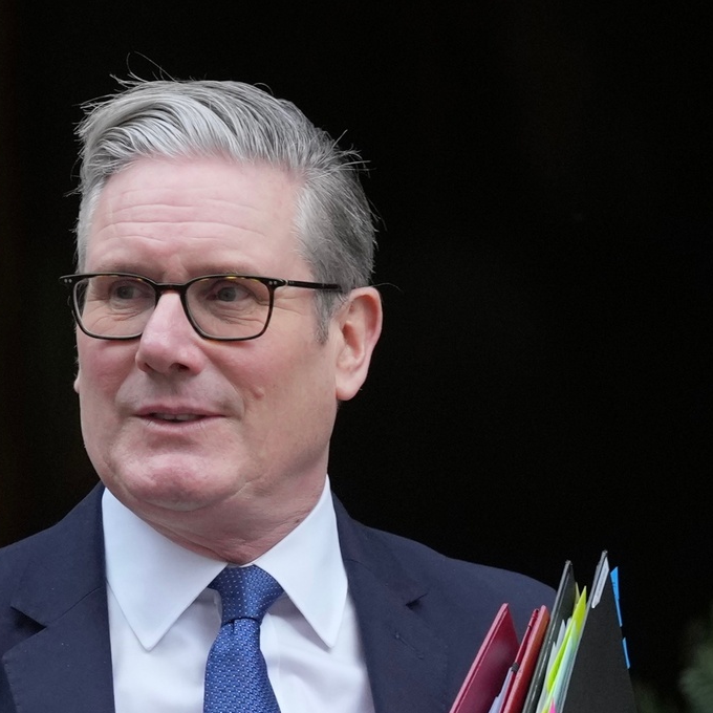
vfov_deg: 6.8
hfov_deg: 6.8
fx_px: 5966
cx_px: 204
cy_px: 357
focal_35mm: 256
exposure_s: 1/800
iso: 1000
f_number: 2.8
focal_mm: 200
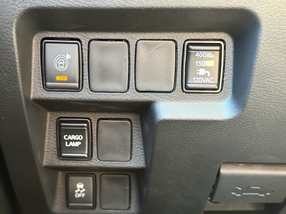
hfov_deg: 39.7
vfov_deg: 30.3
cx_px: 143
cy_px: 107
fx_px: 397
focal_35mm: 48
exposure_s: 1/40
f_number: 1.78
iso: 320
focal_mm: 6.76
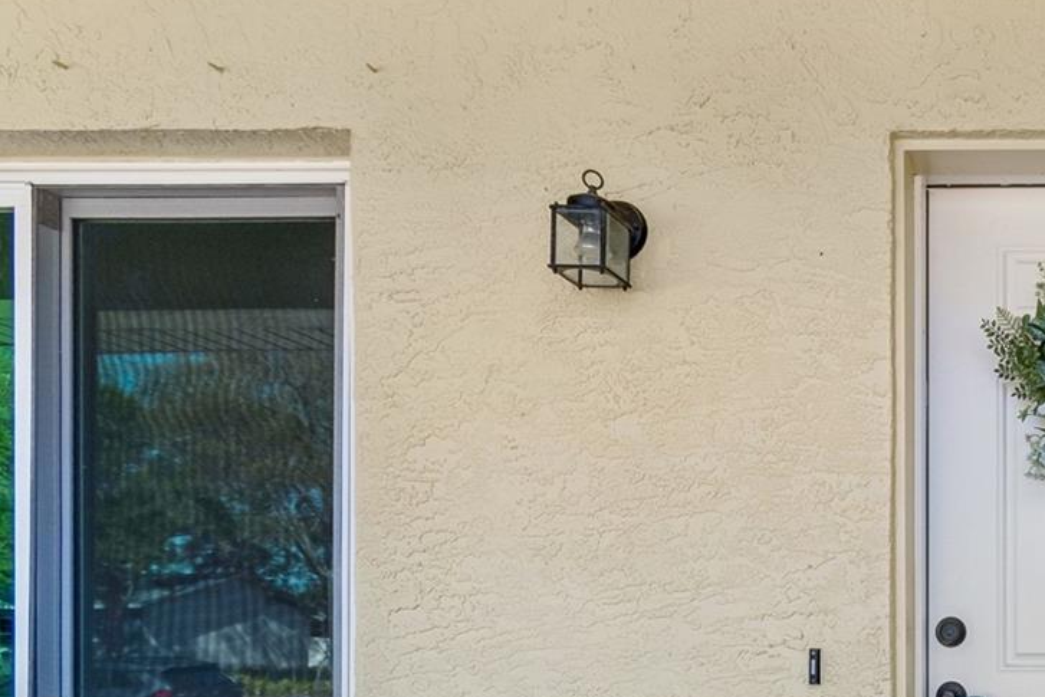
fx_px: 958
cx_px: 1138
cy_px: 634
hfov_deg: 44.3
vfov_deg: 37.3
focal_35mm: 33
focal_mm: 10
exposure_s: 1/80
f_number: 7.1
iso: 100
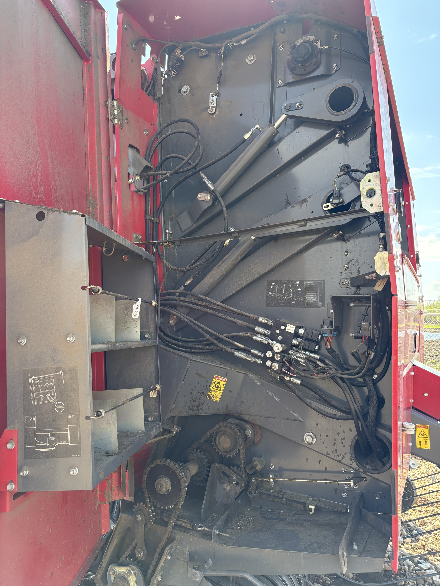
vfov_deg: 67.3
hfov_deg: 53.1
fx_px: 441
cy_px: 293
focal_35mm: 26
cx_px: 220
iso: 64
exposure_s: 1/596
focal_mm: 5.96
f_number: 1.6
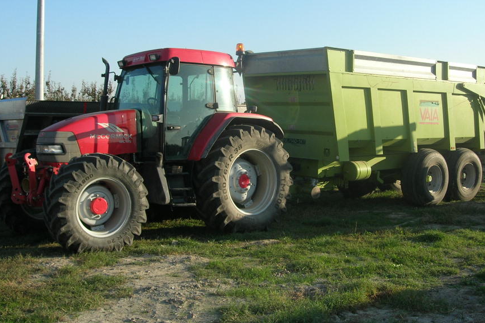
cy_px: 129
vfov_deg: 28.6
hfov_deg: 41.8
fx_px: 633
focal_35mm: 47
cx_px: 277
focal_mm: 7.8
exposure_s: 1/313
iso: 64
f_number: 4.8
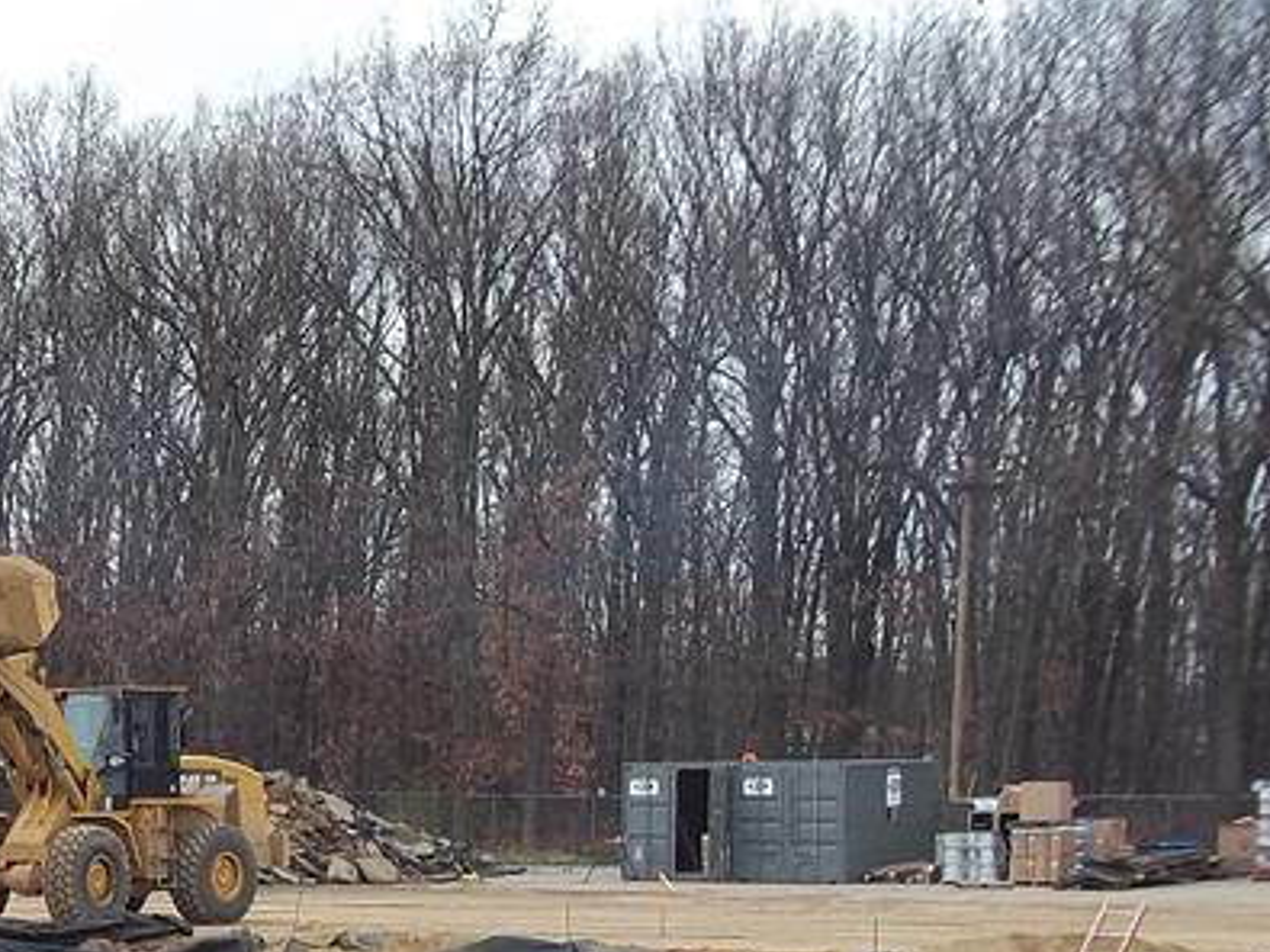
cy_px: 1020
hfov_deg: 21.7
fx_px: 3044
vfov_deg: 17.2
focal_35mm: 83
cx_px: -296
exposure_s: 1/200
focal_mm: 5.7
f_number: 2.9
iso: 80
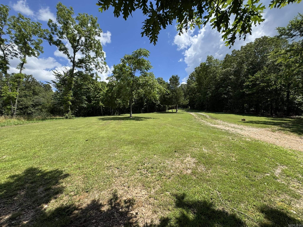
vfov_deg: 85.7
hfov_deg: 102.1
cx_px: 152
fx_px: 123
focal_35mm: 14
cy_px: 114
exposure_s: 1/1160
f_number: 2.2
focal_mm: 2.22
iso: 50
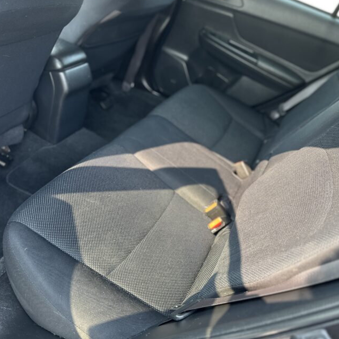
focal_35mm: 34
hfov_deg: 47.7
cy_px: 154
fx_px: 377
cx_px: 223
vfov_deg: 48.4
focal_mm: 6.86
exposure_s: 1/121
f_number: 1.78
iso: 64
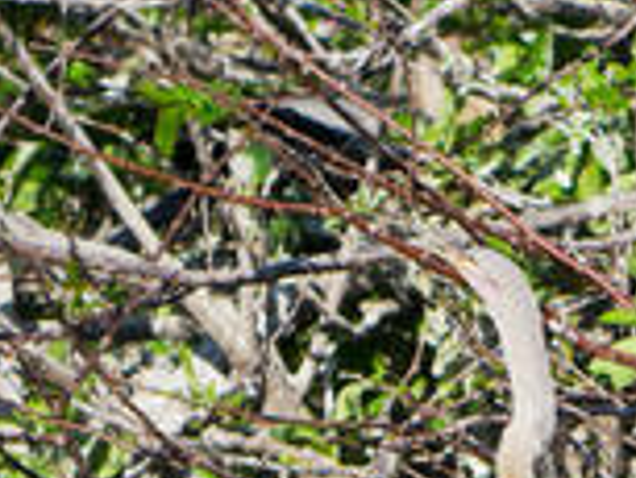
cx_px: 682
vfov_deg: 0.8
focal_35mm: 1763
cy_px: 578
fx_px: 32417
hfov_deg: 1.1
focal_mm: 300
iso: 200
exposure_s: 1/1000
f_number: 5.6
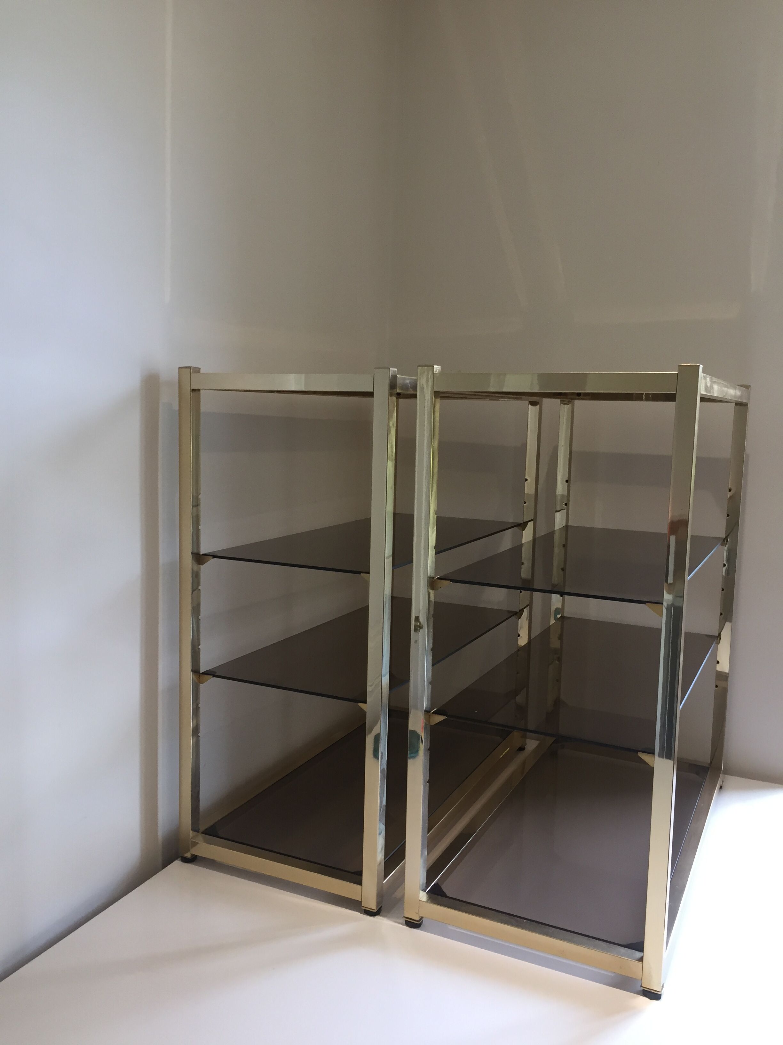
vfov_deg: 61.7
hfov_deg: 48.2
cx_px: 392
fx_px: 875
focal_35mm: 29
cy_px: 522
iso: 80
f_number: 2.2
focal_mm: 4.15
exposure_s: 1/33
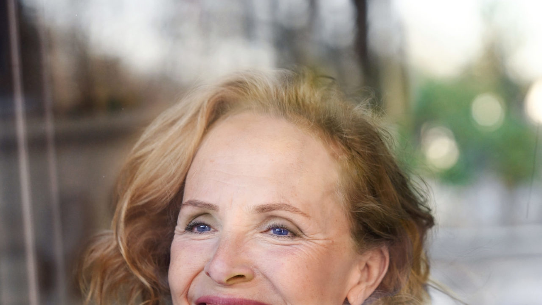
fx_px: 1926
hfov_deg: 16.0
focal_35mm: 134
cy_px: 242
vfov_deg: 9.0
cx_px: 271
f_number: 3.2
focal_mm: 85
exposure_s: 1/640
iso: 800
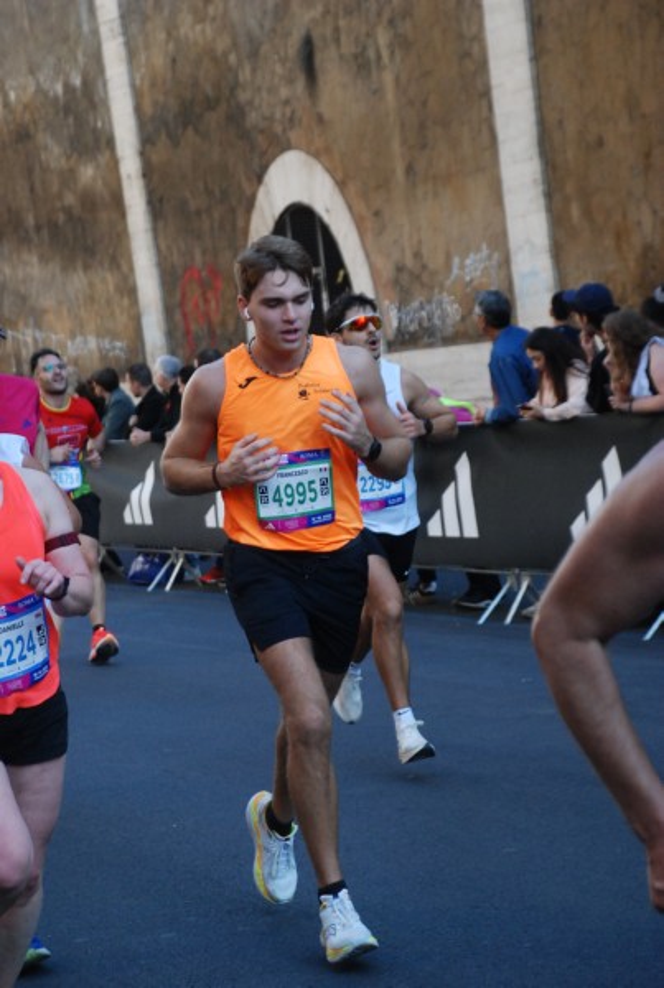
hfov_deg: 12.2
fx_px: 3096
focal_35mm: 112
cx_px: 332
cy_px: 494
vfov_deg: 18.1
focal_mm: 75
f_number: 5.6
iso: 1000
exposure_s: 1/640
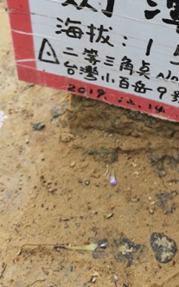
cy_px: -9
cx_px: 169
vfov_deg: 27.8
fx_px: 540
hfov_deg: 18.5
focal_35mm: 69
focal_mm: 3.95
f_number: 1.8
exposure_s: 1/433
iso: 50
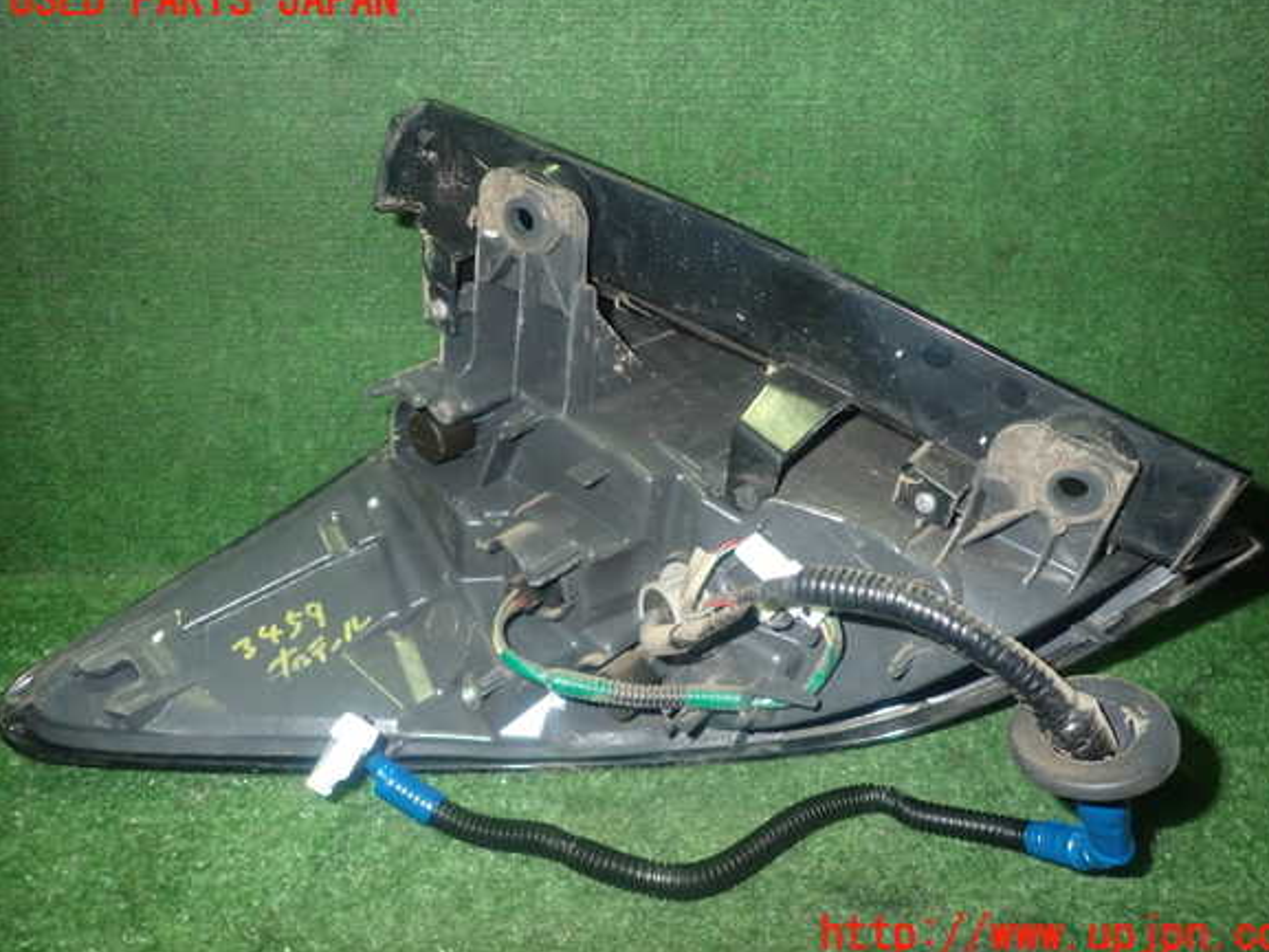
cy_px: 468
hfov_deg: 67.3
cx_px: 658
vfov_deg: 53.1
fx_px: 953
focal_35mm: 26
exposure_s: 1/30
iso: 800
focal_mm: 4.5
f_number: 5.6
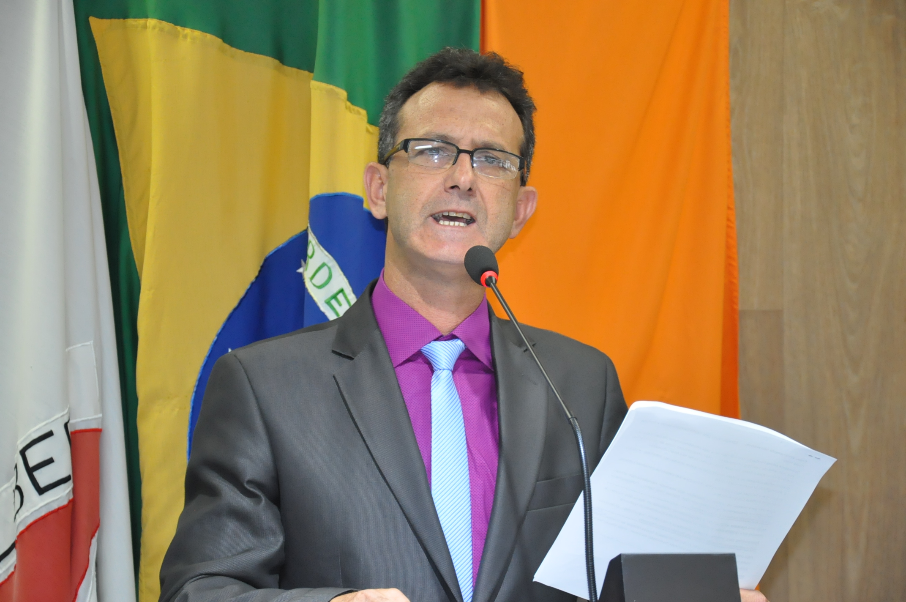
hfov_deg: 18.2
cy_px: 301
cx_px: 453
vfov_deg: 12.1
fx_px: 2828
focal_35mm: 112
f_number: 5.3
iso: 2000
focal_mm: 75
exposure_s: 1/60
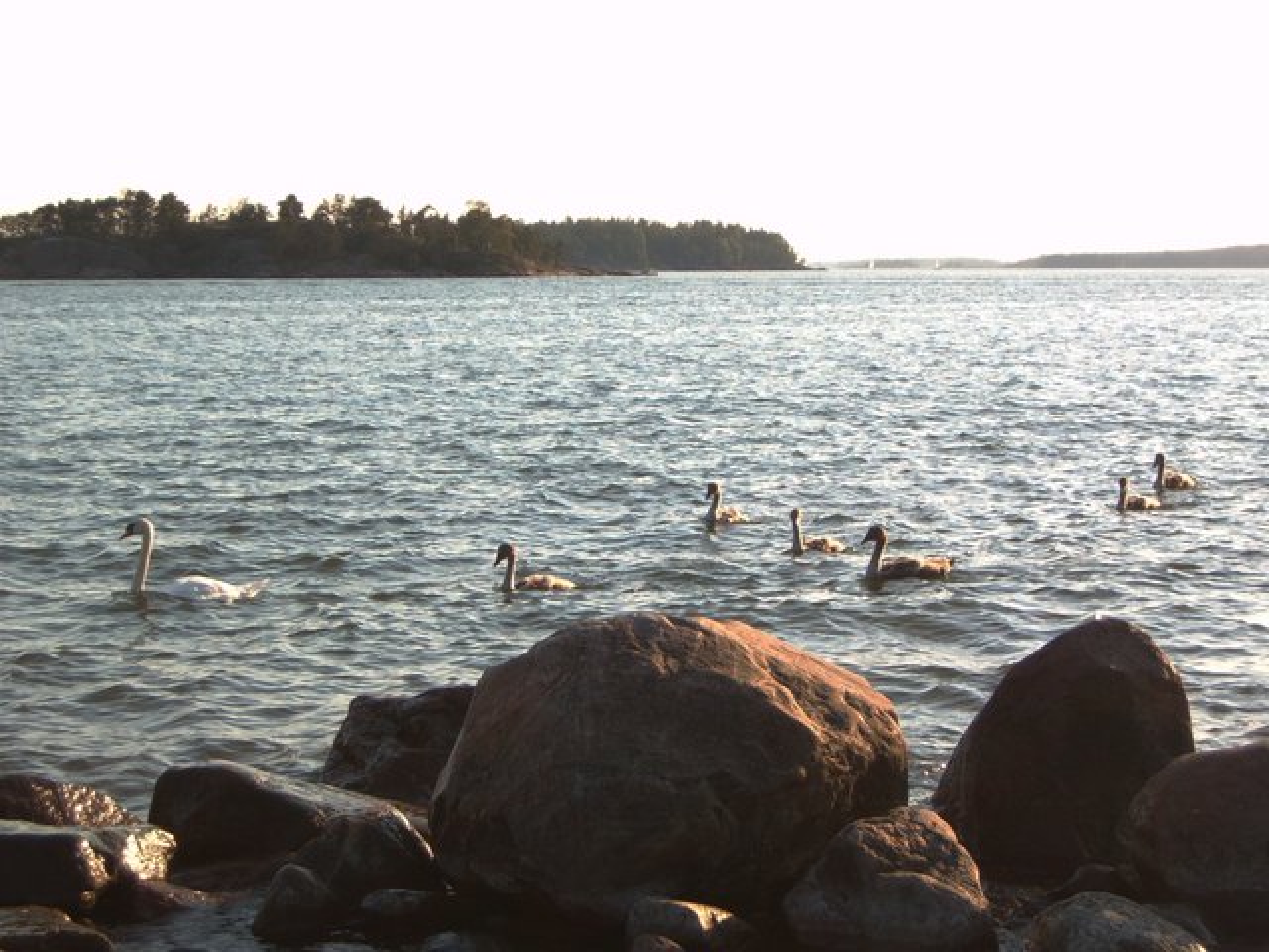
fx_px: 3116
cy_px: 476
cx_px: 634
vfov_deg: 17.4
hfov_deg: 23.0
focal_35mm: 85
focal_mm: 14.2
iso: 63
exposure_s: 1/250
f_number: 4.3
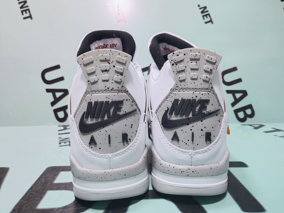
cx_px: 142
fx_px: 246
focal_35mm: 30
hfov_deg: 60.0
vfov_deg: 46.8
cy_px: 106
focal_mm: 4.35
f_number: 1.79
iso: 50
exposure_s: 1/752
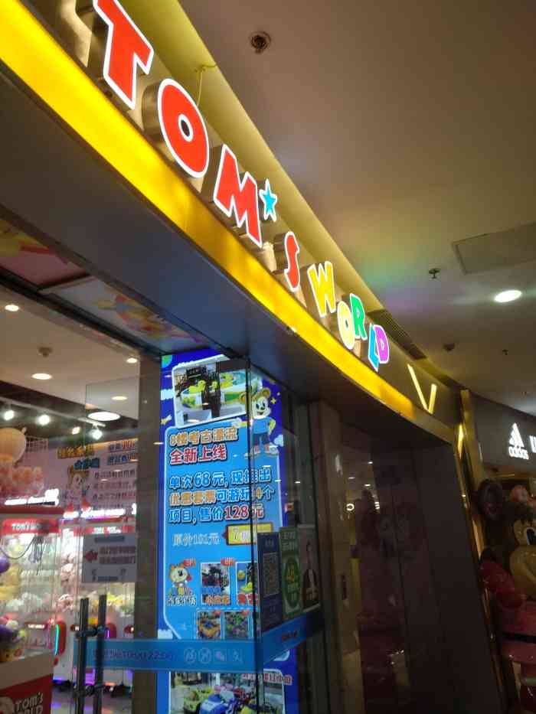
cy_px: 357
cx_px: 268
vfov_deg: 76.4
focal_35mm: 22
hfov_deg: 61.1
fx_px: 454
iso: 200
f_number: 2.2
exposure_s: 1/100
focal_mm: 3.81
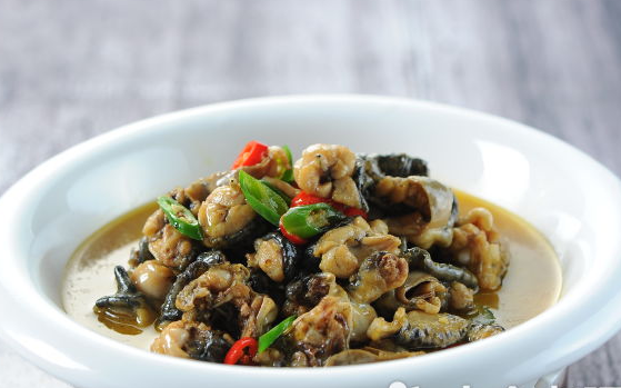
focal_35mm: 134
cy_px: 207
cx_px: 268
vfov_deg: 9.8
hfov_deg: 15.6
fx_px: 2267
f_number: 6.3
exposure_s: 1/125
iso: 200
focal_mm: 105
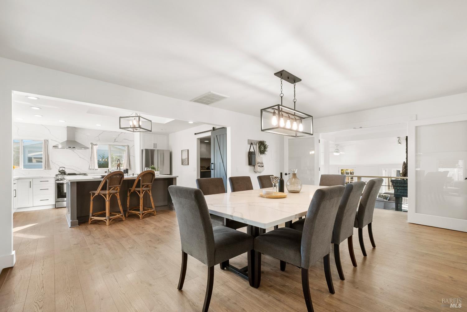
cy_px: 156
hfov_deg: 100.4
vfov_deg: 77.3
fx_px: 195
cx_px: 234
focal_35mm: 15
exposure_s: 1/10
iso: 320
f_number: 8
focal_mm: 10
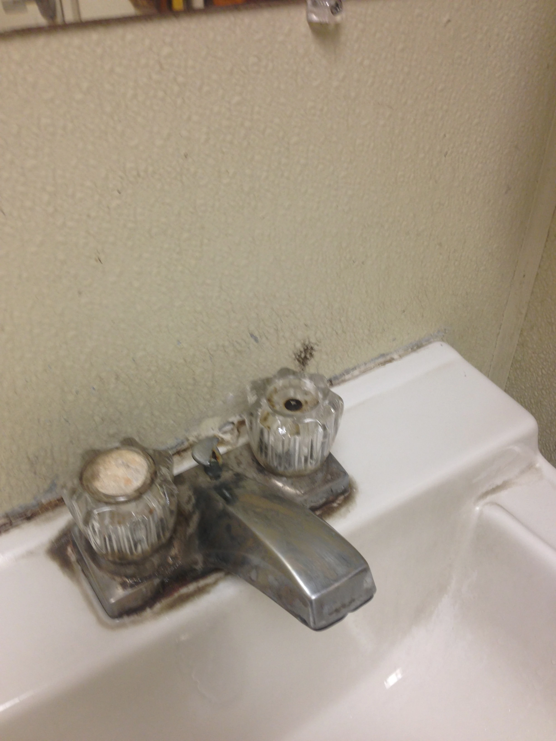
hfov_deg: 42.9
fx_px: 707
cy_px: 370
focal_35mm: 33
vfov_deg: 55.4
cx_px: 278
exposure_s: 1/24
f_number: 2.4
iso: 50
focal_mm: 4.13
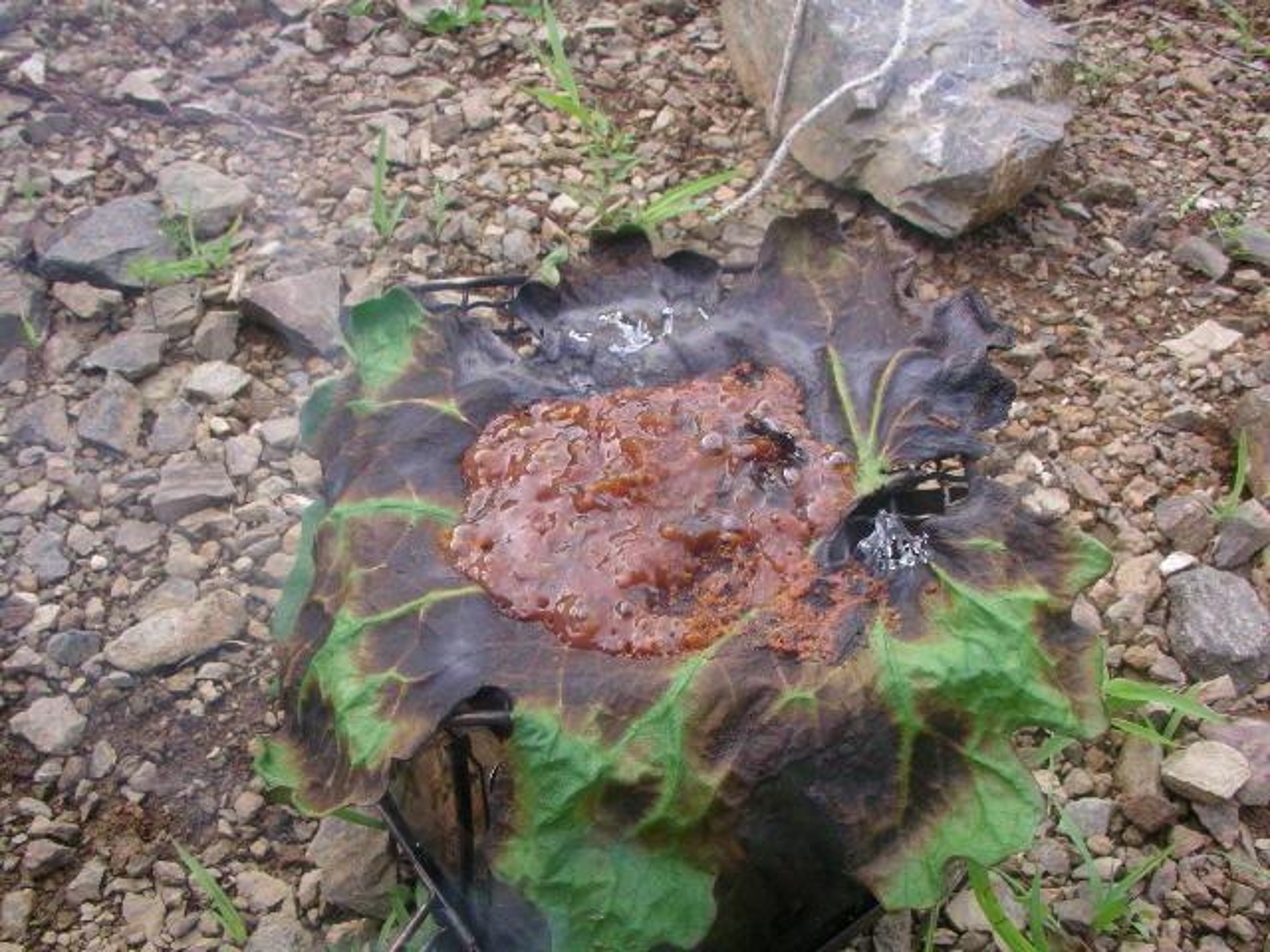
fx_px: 1357
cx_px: 635
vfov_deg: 38.7
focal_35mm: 37
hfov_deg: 50.1
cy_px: 476
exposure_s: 1/60
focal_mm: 5.7
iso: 100
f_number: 2.8
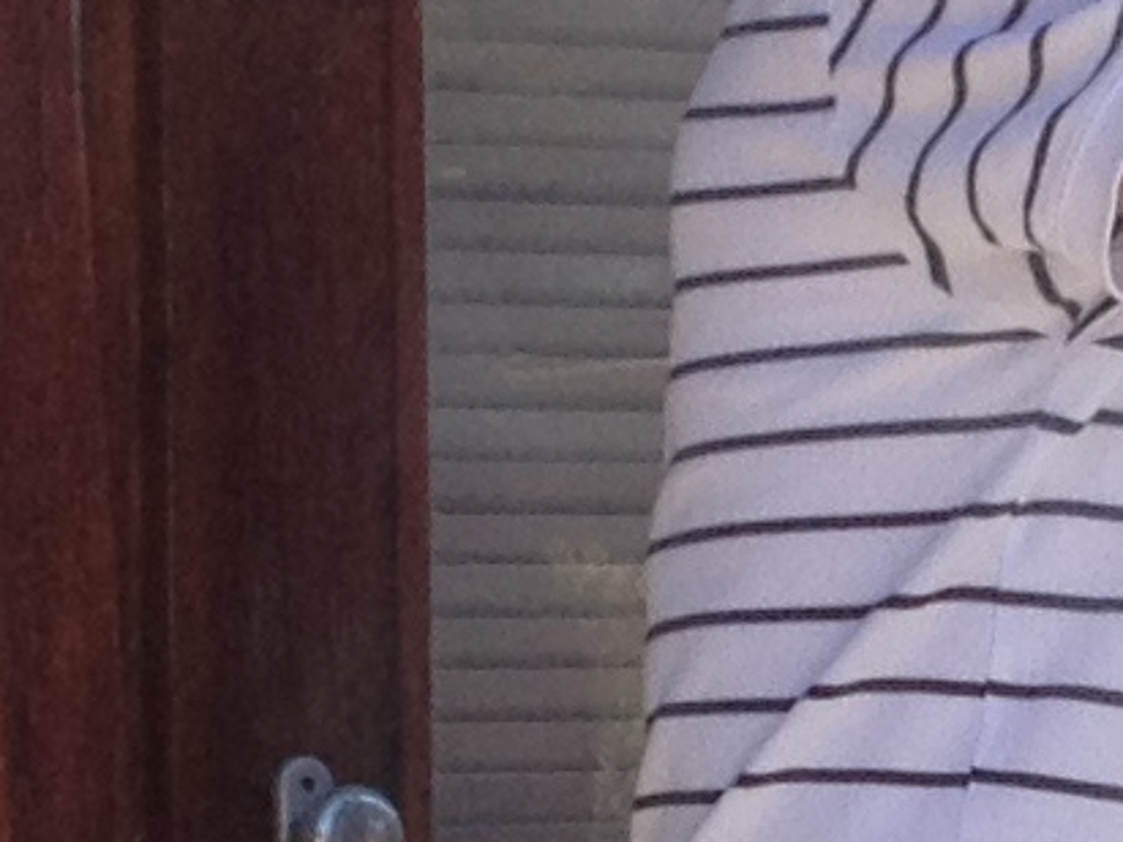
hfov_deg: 7.0
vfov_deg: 5.3
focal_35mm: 277
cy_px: 1005
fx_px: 8986
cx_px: 1720
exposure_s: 1/563
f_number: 2.4
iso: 50
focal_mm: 4.28
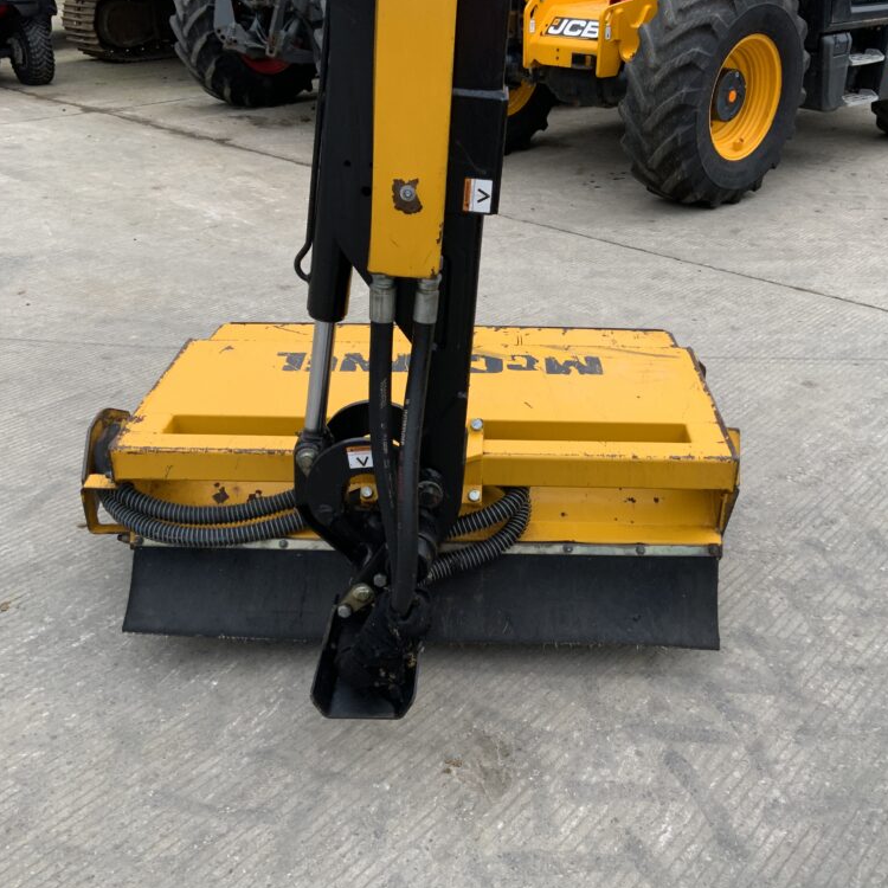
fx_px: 1016
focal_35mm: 35
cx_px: 483
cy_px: 446
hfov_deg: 47.2
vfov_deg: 47.2
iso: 16
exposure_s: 1/586
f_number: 1.8
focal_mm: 3
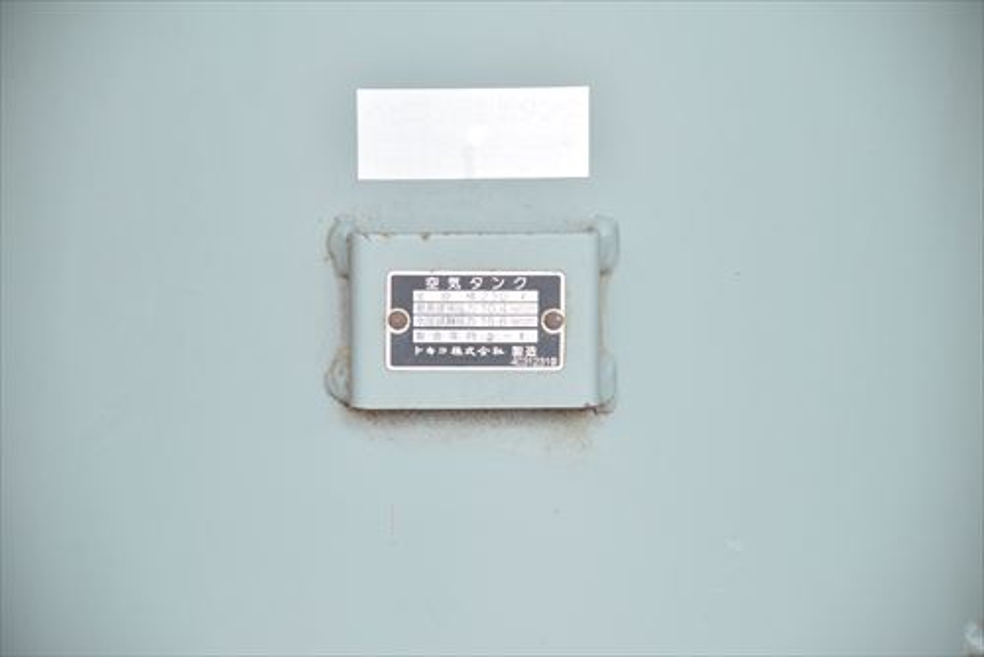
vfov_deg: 9.3
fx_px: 4020
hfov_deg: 14.0
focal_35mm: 147
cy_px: 328
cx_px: 492
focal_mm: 98
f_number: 6.3
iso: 1250
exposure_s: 1/500
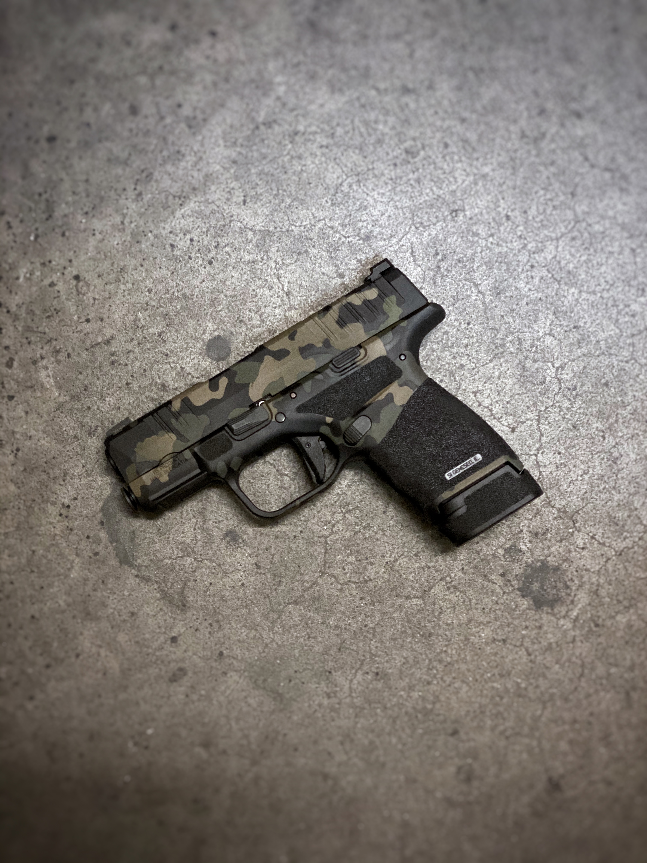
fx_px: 1296
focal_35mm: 52
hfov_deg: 28.0
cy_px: 432
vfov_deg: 36.8
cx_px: 324
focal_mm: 6
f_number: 2
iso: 320
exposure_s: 1/24
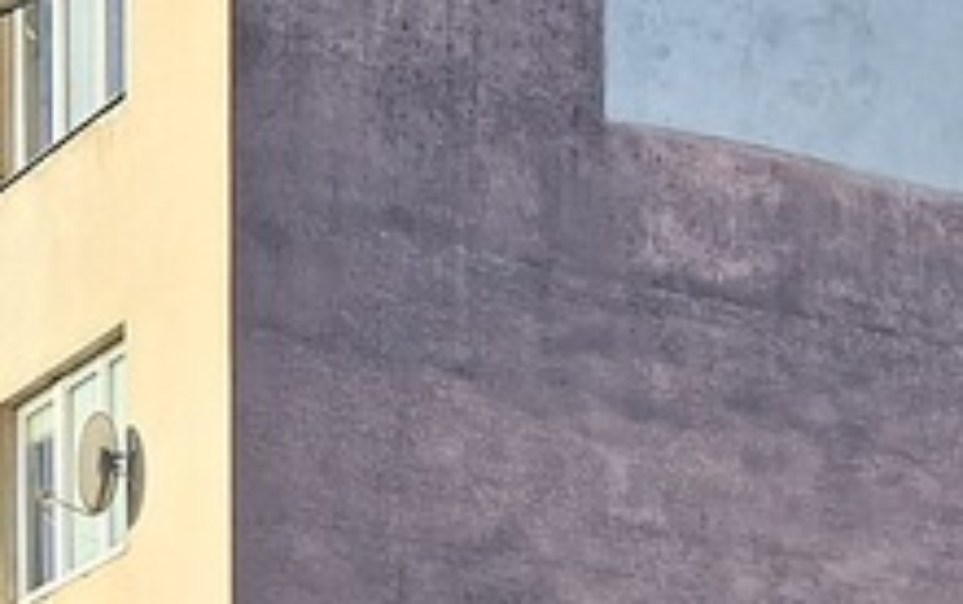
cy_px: 2064
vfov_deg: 7.5
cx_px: 254
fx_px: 3783
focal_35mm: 144
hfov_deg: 14.5
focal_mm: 5.54
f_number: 1.8
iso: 40
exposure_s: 1/1073
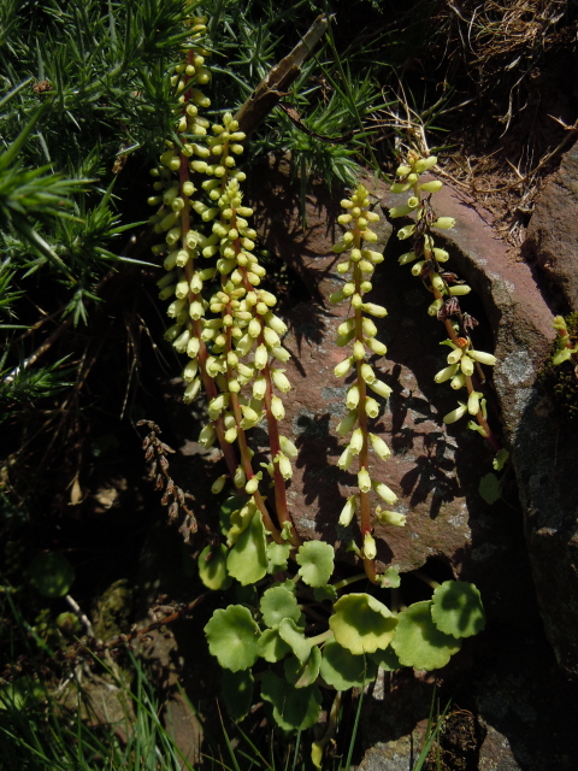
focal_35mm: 30
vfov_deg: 60.0
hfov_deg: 46.8
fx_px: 668
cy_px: 386
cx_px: 289
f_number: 7
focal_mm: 5.4
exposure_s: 1/400
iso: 100
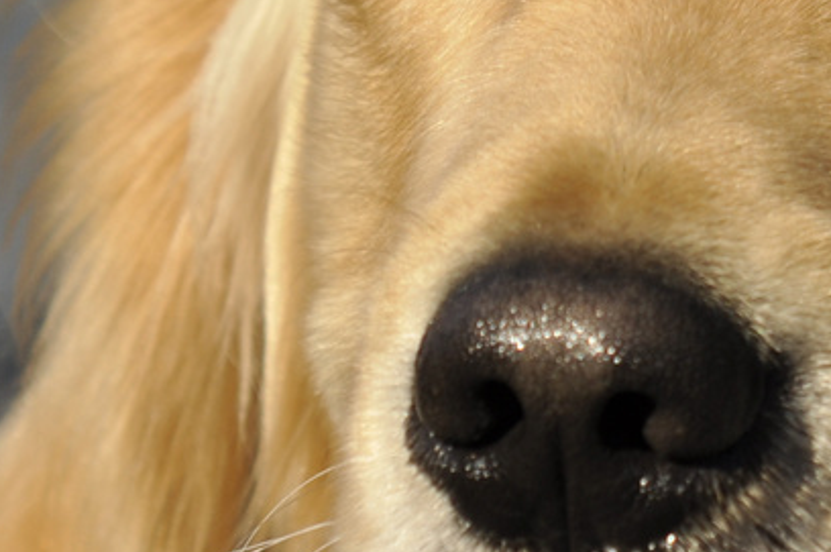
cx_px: 666
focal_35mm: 1195
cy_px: 196
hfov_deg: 1.7
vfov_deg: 1.1
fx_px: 27551
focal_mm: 200
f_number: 5.6
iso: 200
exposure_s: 1/1250
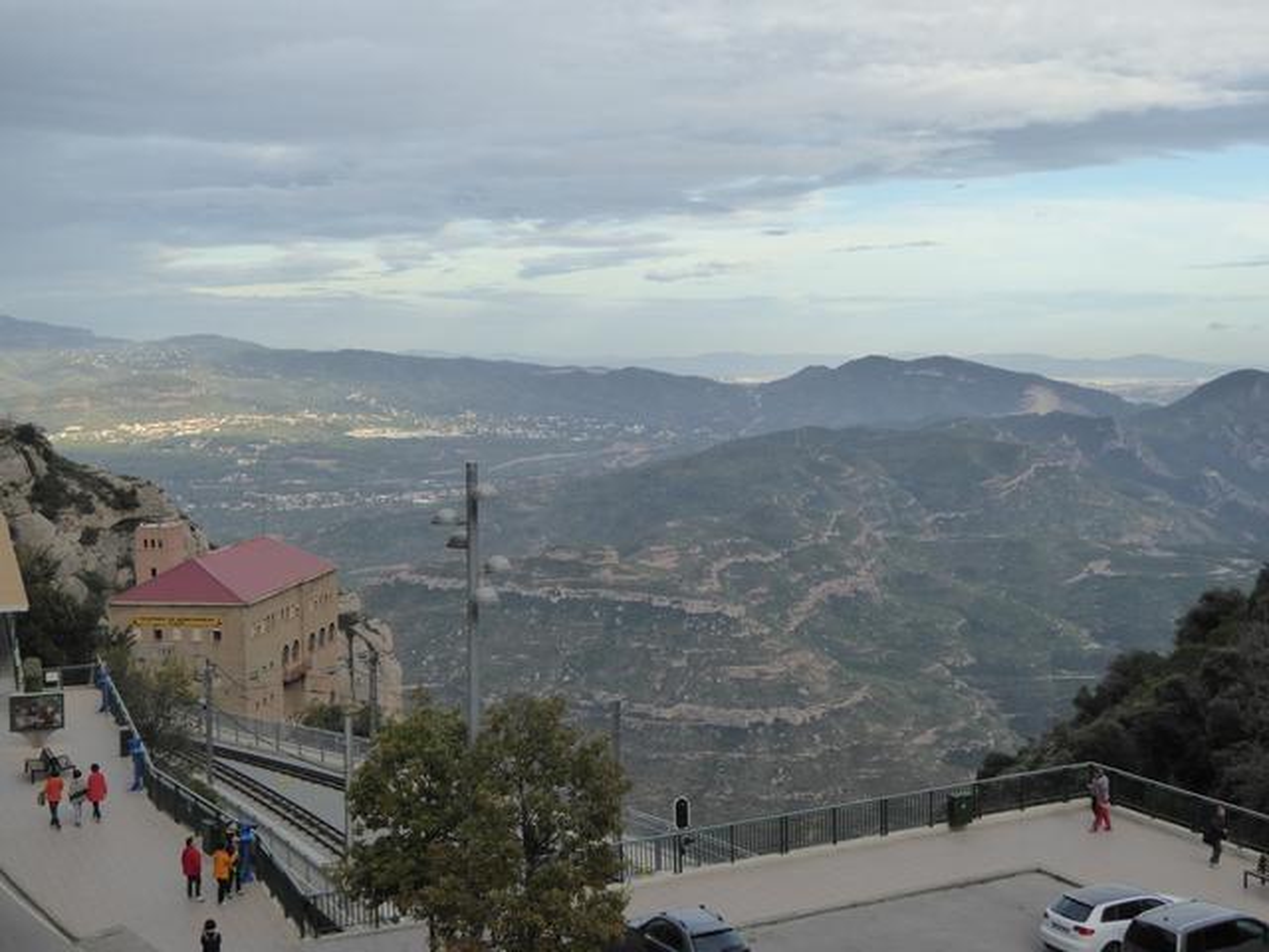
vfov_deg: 29.7
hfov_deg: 38.9
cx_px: 634
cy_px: 476
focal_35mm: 49
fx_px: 1796
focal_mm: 8.4
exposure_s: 1/400
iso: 200
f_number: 4
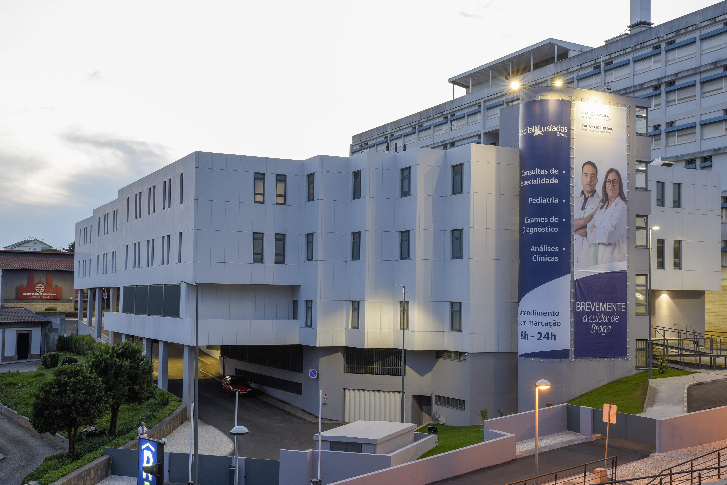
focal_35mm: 45
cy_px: 256
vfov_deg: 29.9
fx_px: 909
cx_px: 403
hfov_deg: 43.5
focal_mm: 40
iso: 400
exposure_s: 1/2
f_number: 13
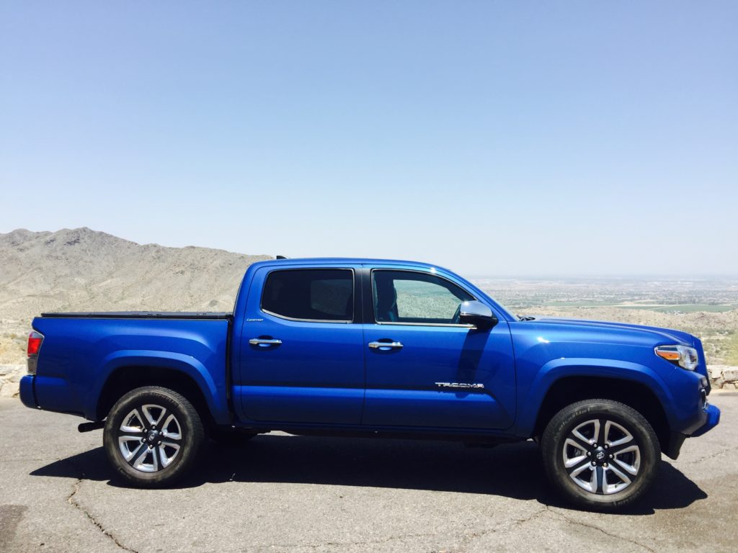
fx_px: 618
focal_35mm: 29
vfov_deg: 48.2
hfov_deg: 61.7
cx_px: 369
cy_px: 276
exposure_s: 1/1883
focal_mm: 4.15
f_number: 2.2
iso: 32
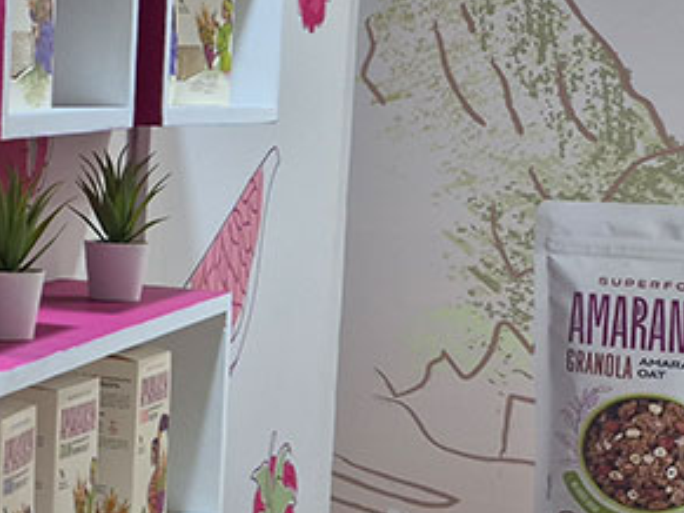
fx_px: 1876
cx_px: -679
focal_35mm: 95
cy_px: 188
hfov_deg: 16.1
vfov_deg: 15.5
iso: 25
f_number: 1.8
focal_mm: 5.4
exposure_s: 1/137
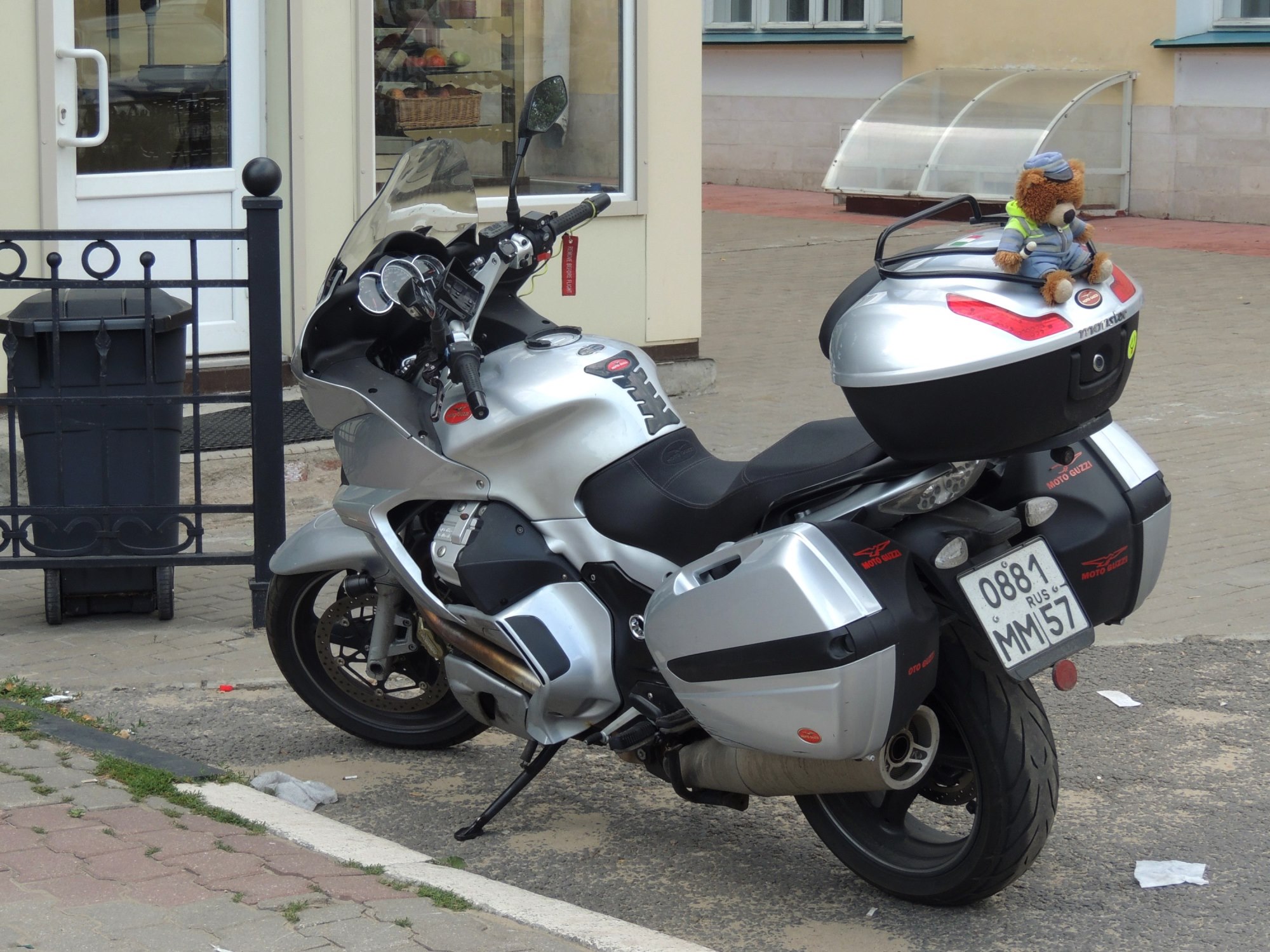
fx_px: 2752
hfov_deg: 26.0
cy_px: 476
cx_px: 635
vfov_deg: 19.6
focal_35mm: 75
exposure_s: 1/250
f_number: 3.9
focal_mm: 13.3
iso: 100
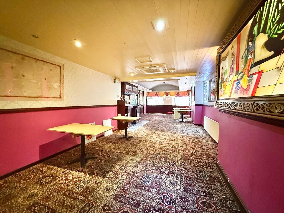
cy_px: 106
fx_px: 115
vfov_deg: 85.7
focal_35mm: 14
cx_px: 142
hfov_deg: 102.1
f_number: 2.2
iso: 1000
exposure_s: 1/33
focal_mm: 2.22
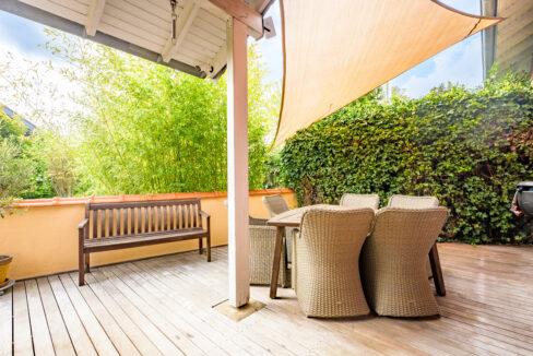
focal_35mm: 16
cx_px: 266
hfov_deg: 96.7
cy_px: 178
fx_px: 237
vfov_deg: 73.8
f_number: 9
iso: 200
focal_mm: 16
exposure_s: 1/100
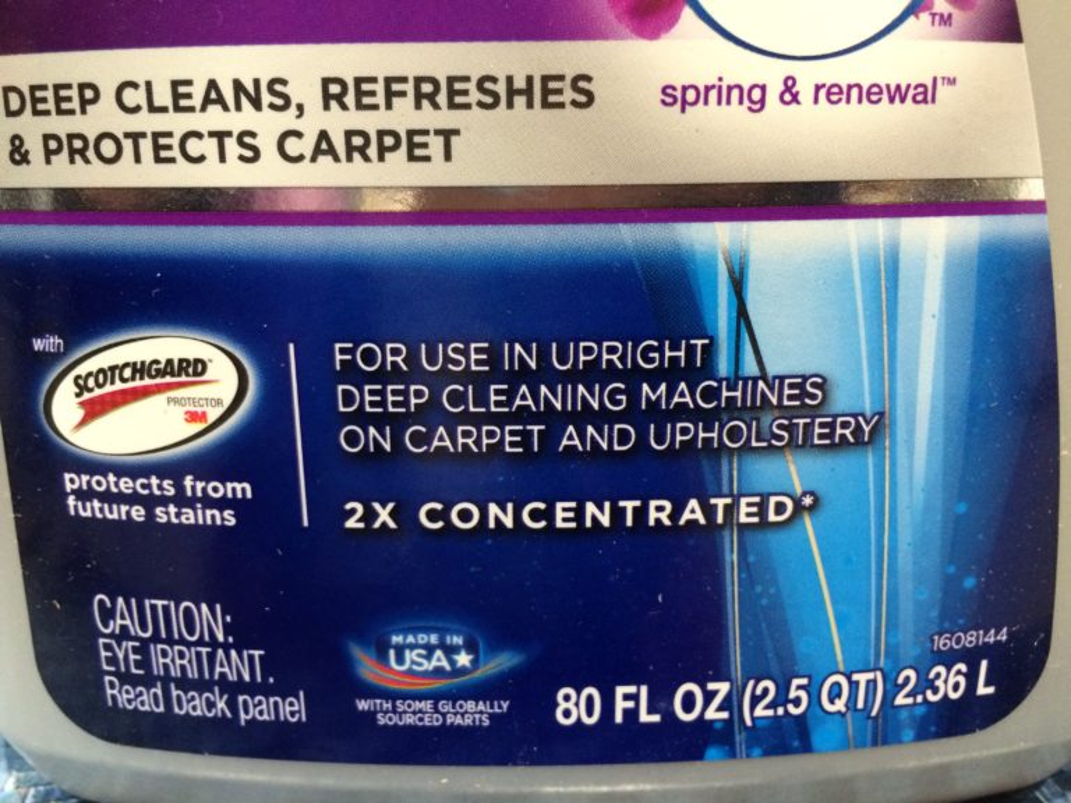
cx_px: 536
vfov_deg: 48.2
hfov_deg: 61.7
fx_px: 897
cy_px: 402
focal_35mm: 29
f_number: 2.2
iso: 320
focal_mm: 4.15
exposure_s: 1/30
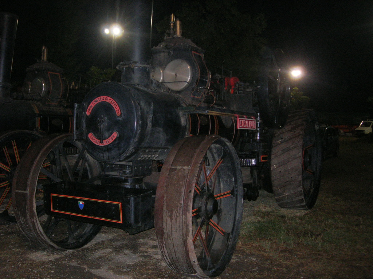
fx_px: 409
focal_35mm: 38
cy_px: 140
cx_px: 186
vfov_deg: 37.7
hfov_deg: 49.0
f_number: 2.8
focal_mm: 7.8
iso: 200
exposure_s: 1/60.1
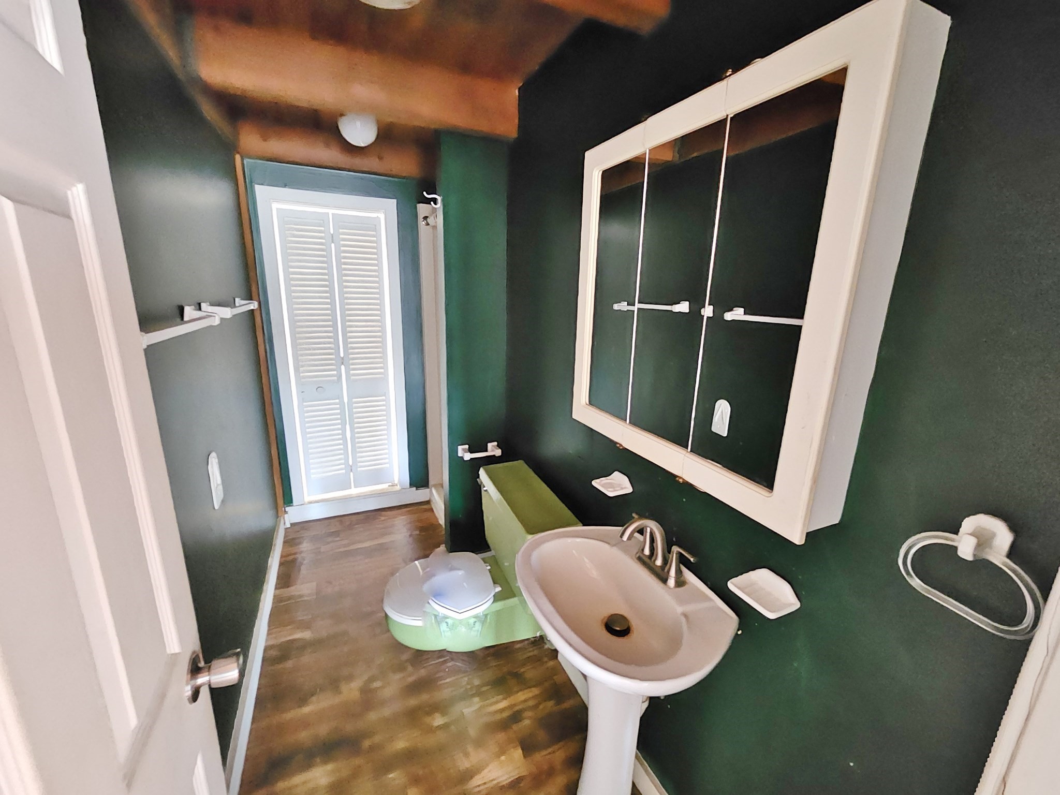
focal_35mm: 13
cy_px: 398
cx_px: 530
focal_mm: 2.2
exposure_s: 1/15
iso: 3200
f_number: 2.2
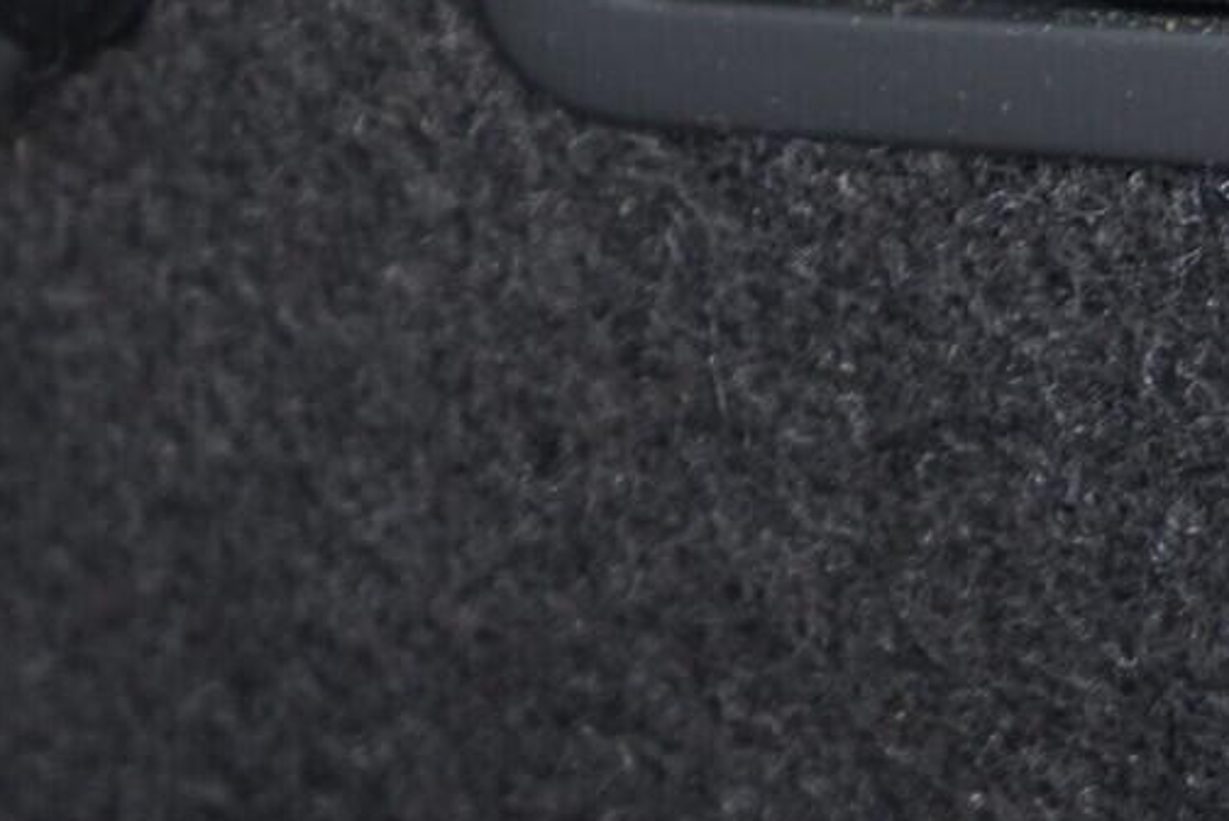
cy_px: -242
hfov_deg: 19.5
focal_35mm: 103
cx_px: 1046
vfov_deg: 12.9
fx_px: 3518
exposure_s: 1/40
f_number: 2.8
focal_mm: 24
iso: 1250
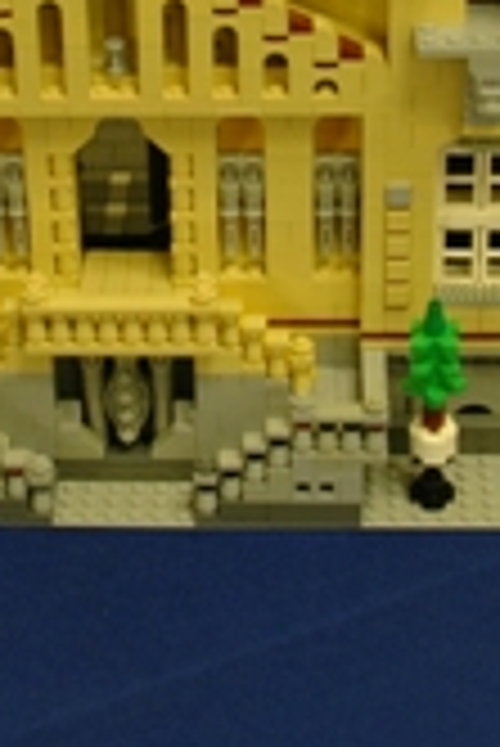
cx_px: 117
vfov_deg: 17.5
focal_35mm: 114
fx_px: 2366
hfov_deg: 12.0
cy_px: 0
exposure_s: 1/6
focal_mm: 21
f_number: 3.5
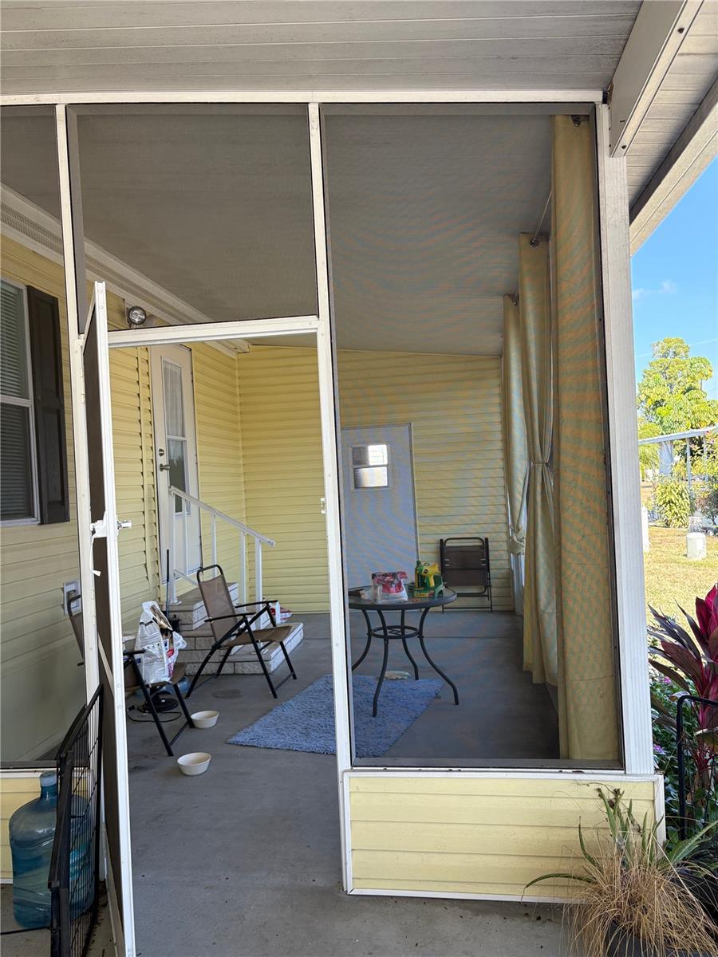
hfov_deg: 53.1
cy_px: 478
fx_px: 719
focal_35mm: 26
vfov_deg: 67.3
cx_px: 359
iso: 64
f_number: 1.6
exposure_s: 1/407
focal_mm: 5.96
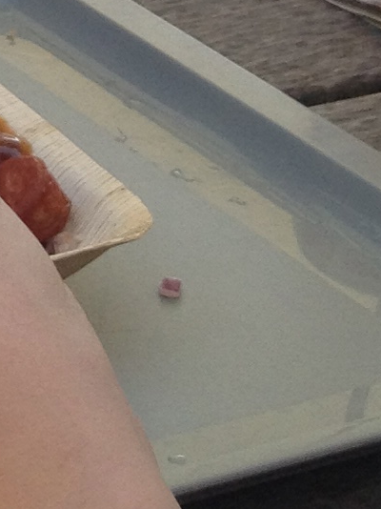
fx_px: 3143
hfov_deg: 6.5
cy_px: -516
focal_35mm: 214
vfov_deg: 8.7
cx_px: -592
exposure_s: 1/536
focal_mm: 4.28
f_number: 2.4
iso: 50
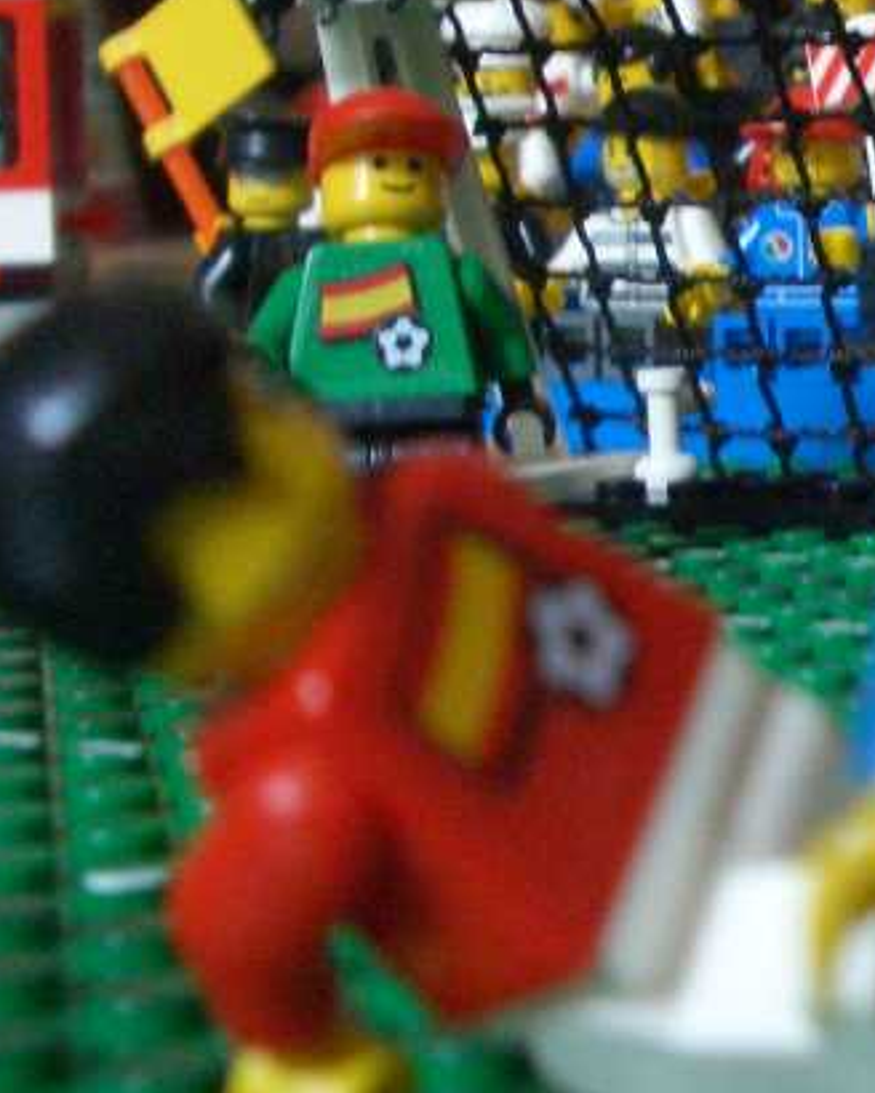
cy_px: 371
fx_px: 3108
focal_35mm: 96
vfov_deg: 19.9
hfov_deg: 15.4
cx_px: 1080
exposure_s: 1/30
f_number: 2.6
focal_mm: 5.8
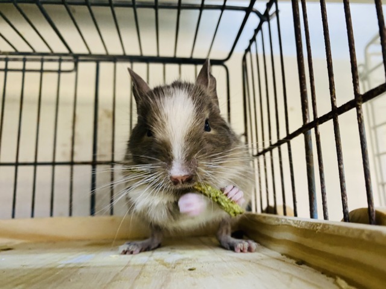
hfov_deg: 69.4
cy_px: 144
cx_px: 193
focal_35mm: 25
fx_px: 279
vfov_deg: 54.9
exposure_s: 1/50
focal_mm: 4.25
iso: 320
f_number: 1.8
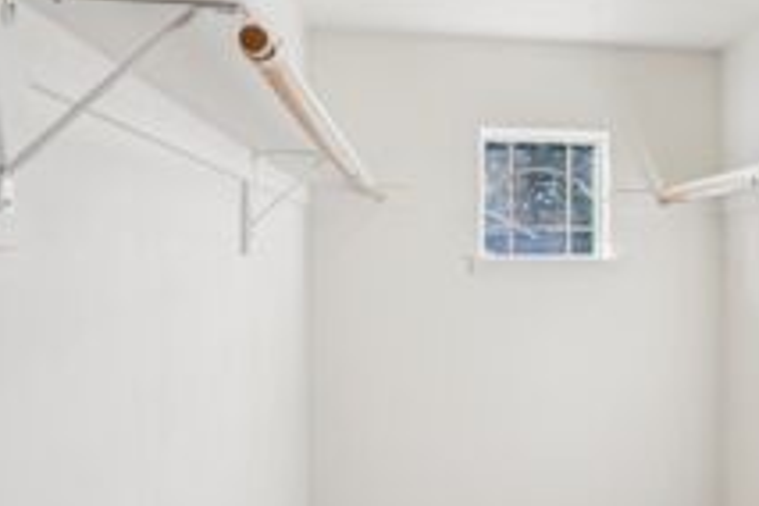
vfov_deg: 41.1
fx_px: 675
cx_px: 559
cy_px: 280
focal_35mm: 32
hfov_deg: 56.1
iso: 400
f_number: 8
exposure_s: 1/60
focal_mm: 17
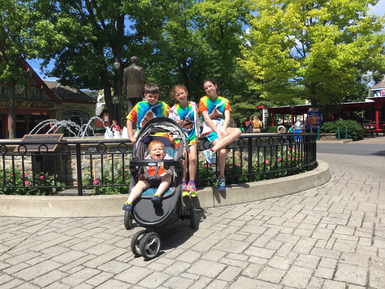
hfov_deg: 61.7
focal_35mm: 29
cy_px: 144
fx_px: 323
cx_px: 192
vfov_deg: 48.2
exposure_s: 1/999
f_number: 2.2
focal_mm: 4.15
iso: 25
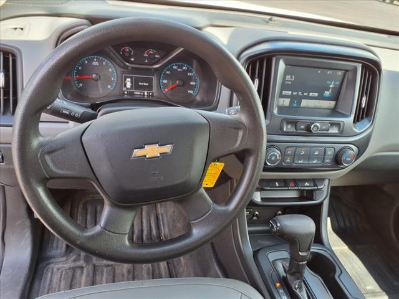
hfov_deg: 65.3
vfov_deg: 51.4
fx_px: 311
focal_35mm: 27
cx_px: 200
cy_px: 150
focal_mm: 3.58
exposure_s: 1/120
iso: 40
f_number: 1.9
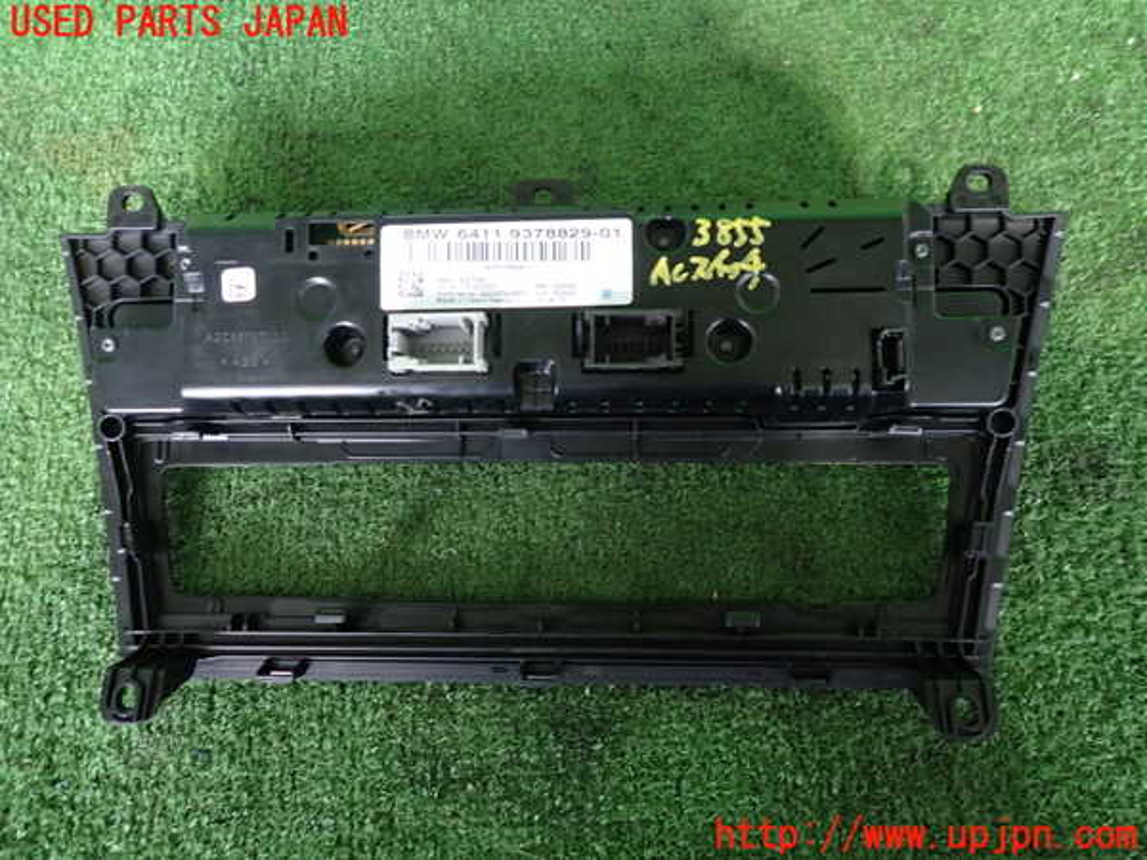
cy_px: 430
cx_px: 574
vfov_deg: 54.9
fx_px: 828
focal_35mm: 25
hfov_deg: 69.4
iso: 500
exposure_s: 1/30
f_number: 2
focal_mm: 4.5
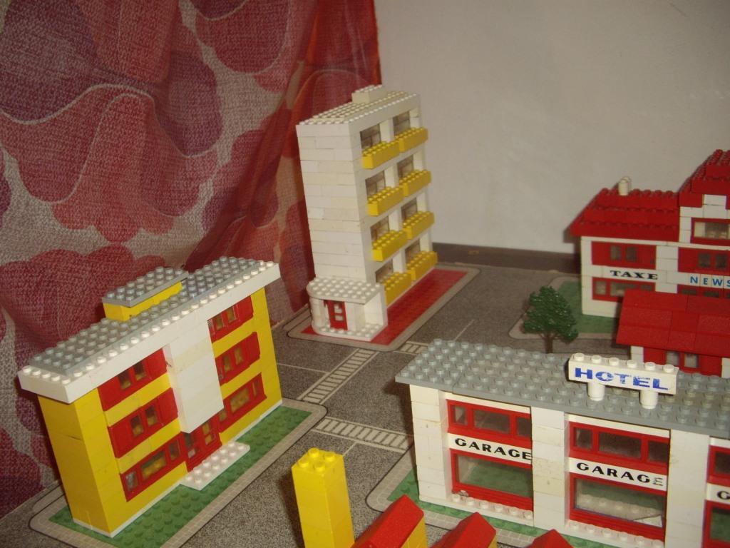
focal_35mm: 38
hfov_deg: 49.0
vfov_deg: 37.7
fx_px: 801
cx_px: 365
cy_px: 274
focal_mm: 7.9
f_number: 2.8
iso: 200
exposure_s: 1/40
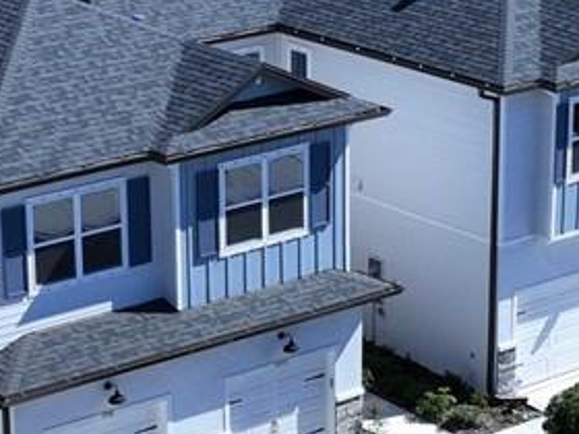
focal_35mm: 137
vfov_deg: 10.8
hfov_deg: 14.4
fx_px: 2292
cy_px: 293
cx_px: 349
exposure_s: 1/400
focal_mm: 12.29
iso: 100
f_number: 4
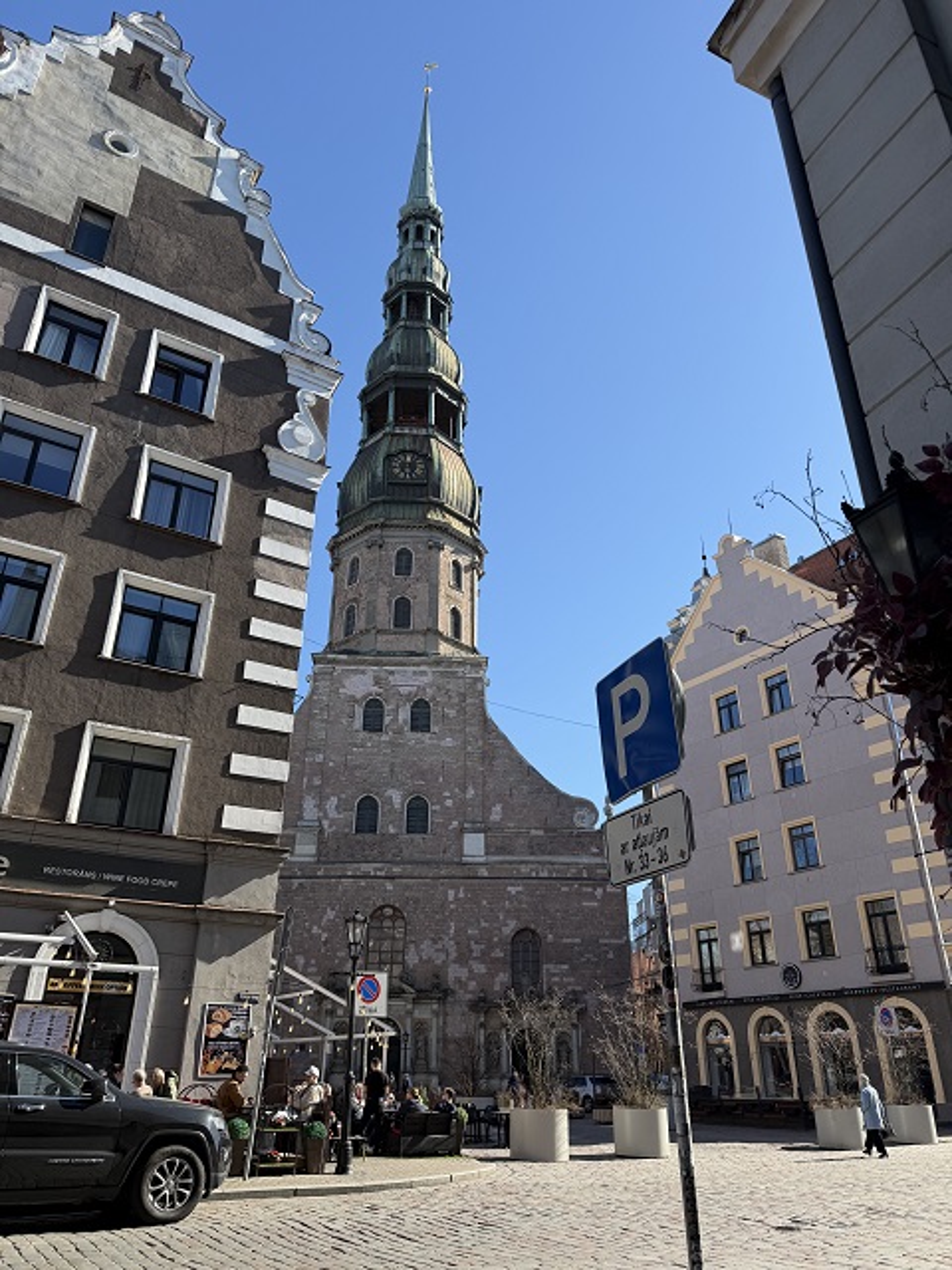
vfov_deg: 71.6
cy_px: 635
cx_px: 476
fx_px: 880
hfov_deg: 56.8
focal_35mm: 24
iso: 80
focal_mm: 6.76
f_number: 1.78
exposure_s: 1/2370
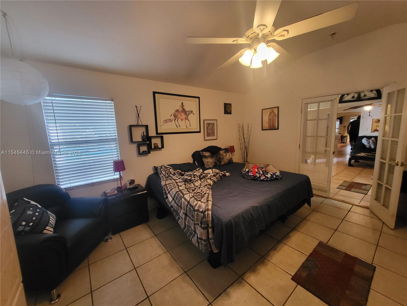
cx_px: 204
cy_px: 153
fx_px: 153
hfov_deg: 106.2
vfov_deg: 89.9
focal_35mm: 13
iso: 320
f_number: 2.2
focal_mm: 1.74
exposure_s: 1/30
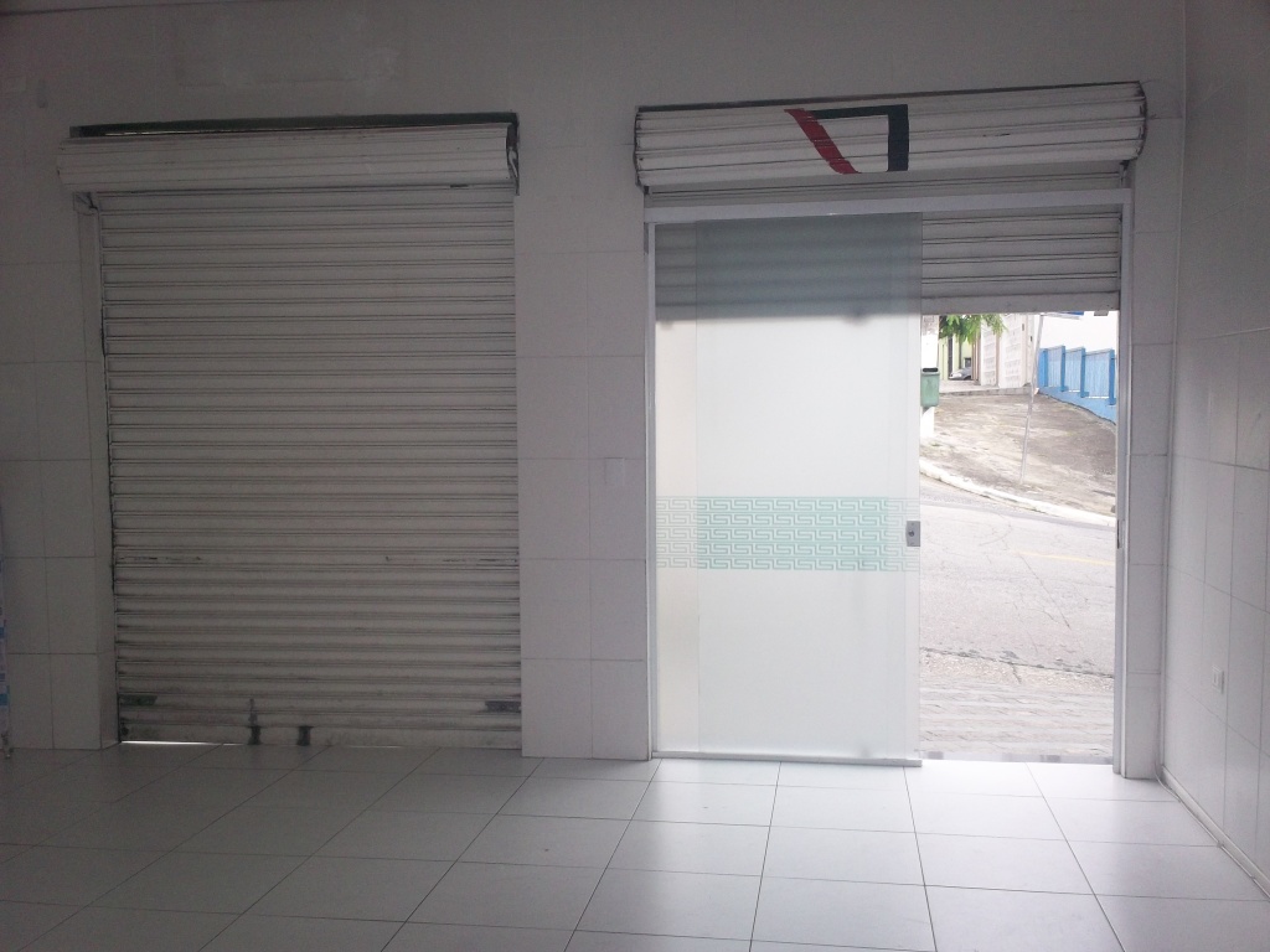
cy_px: 476
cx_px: 635
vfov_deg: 37.7
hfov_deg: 49.0
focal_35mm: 38
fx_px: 1394
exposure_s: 1/80
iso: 160
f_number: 4.5
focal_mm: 6.3
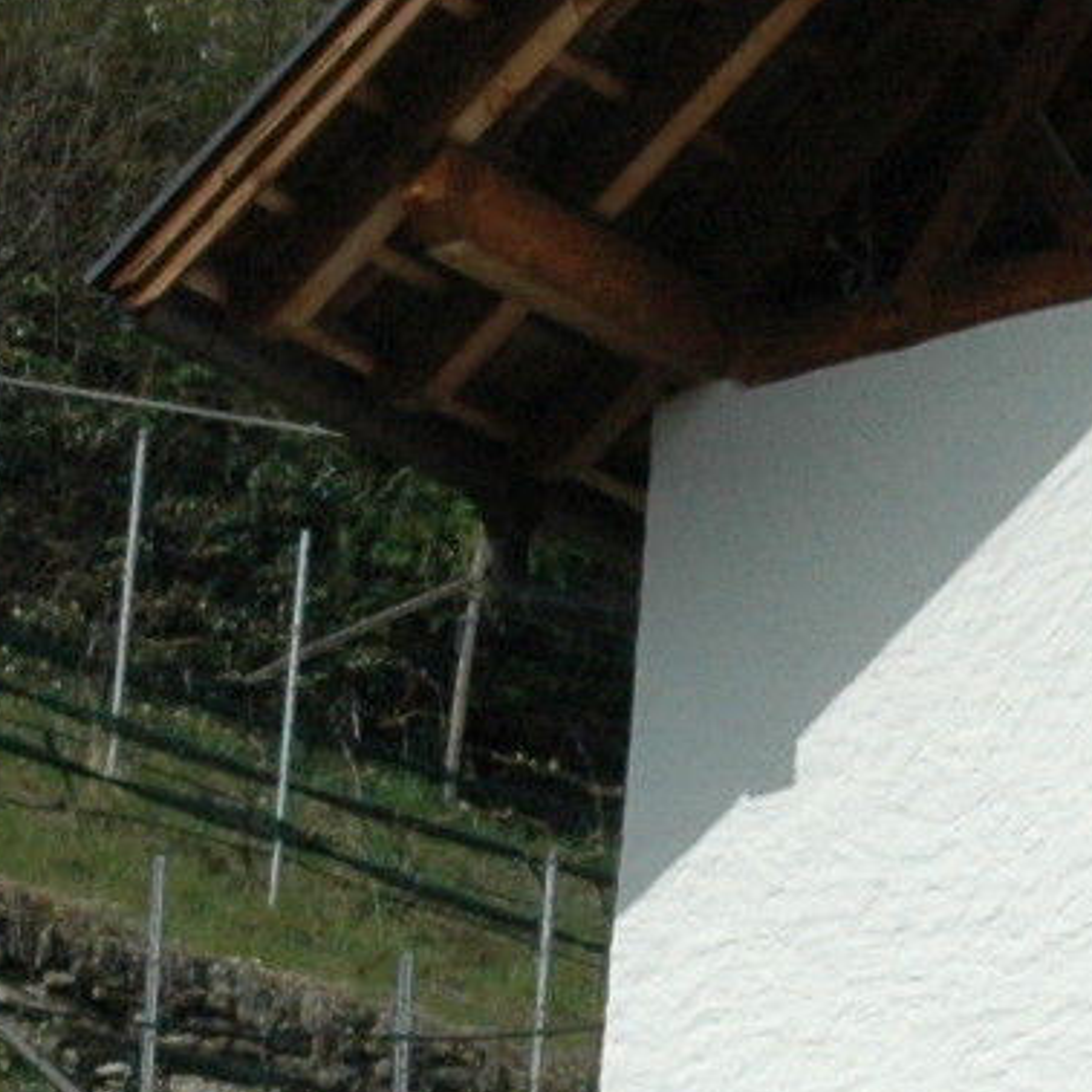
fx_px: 9043
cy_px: 1089
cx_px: 881
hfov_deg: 6.9
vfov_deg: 6.9
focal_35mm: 253
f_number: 14
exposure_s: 1/640
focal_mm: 25
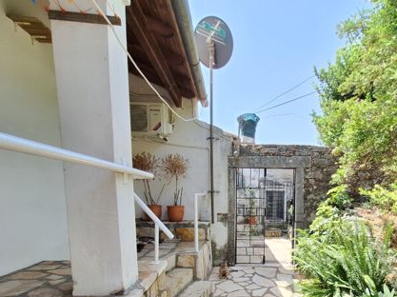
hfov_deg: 73.8
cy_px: 221
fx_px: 252
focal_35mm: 22
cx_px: 269
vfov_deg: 58.0
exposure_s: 1/782
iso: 40
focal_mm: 1.74
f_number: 2.2
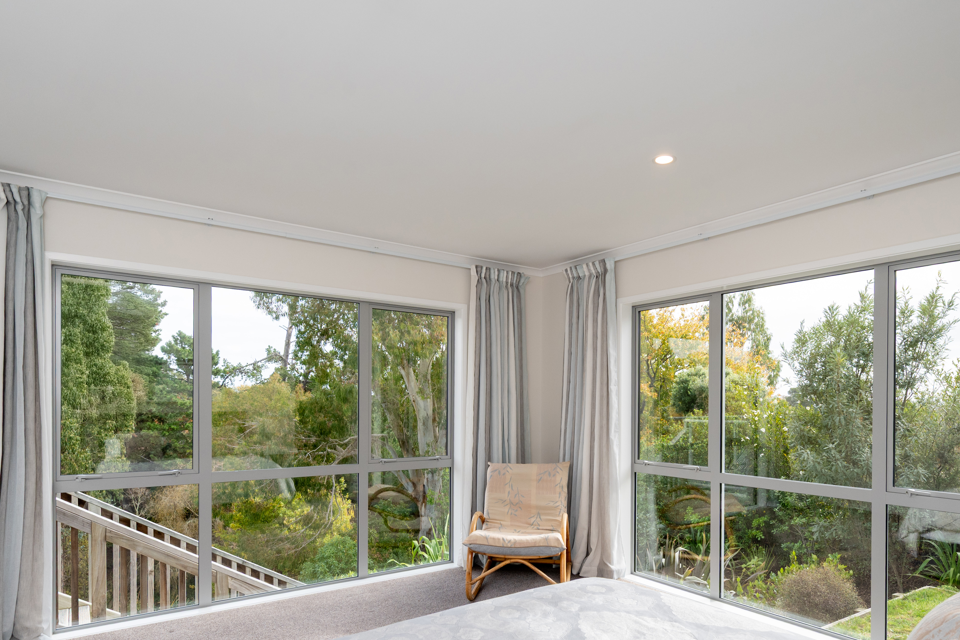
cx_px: 517
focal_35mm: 21
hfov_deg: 81.1
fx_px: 560
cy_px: 407
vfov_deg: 58.6
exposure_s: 1/125
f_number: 8
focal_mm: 14
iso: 320
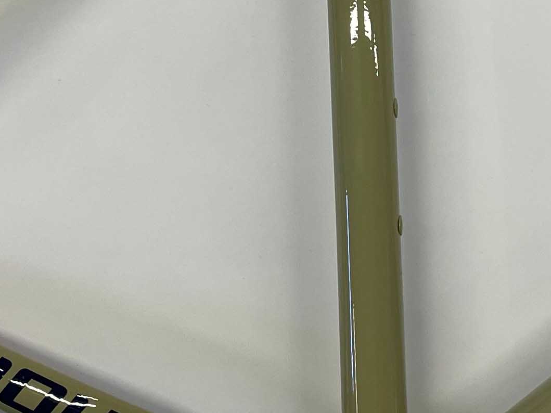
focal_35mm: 99
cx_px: 445
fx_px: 1576
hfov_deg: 19.6
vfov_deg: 14.7
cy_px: 9
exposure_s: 1/100
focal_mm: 4.2
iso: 40
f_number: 1.6
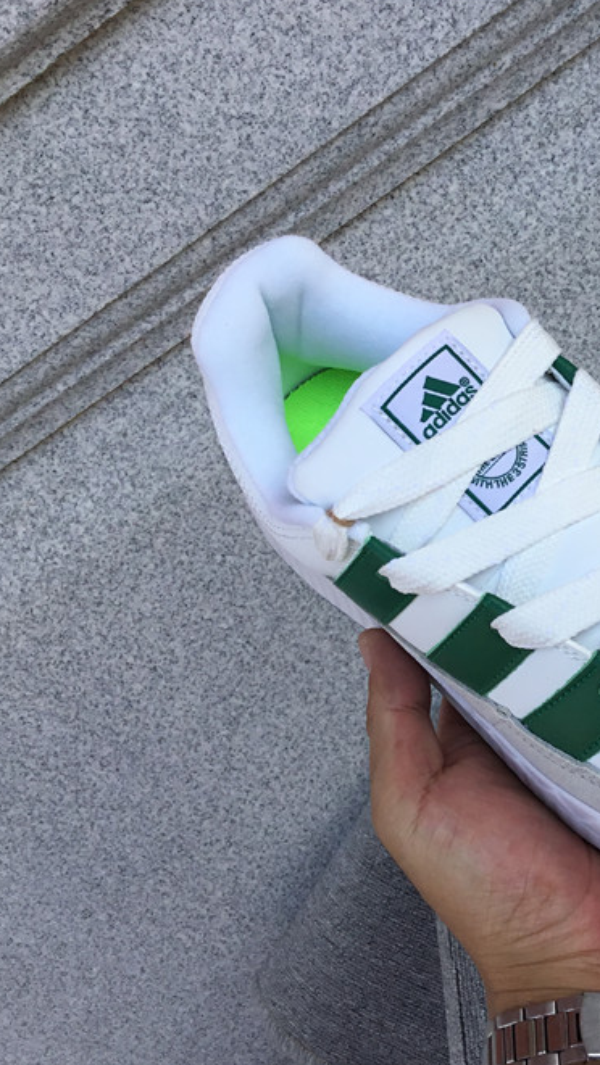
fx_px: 1301
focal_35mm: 46
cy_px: 537
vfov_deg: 44.6
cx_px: 561
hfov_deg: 25.0
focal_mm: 3.3
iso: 25
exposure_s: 1/479
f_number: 2.4
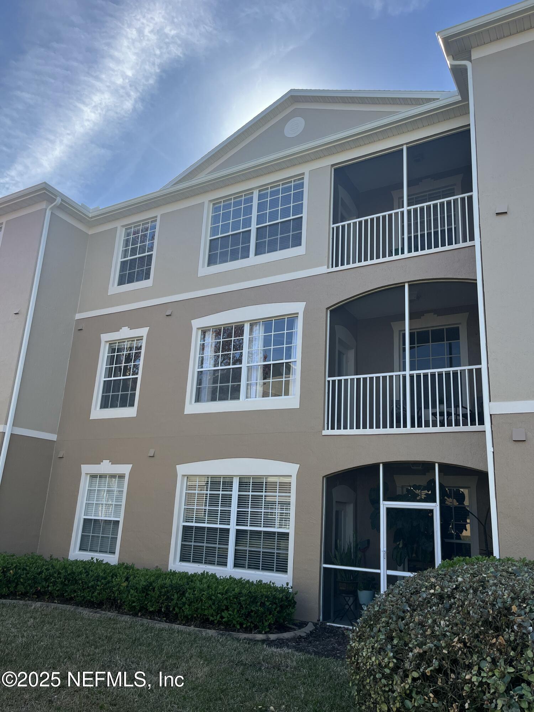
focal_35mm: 26
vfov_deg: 67.3
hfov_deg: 53.1
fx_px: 535
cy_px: 356
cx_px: 267
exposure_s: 1/1355
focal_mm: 5.1
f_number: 1.6
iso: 50
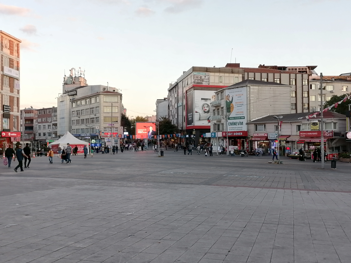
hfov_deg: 49.0
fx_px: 385
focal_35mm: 38
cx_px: 176
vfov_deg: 37.7
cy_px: 132
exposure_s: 1/143
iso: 50
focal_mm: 5.4
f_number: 1.8
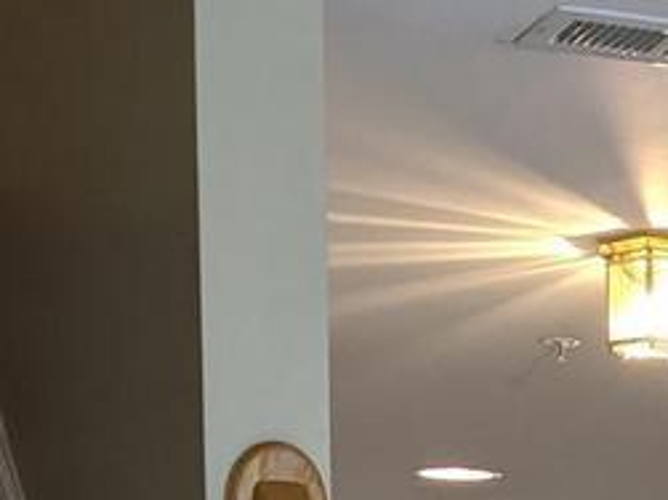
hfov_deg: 12.3
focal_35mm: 155
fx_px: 2990
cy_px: 1327
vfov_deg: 8.5
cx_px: 937
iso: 56
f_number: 1.73
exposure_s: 1/40
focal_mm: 4.38
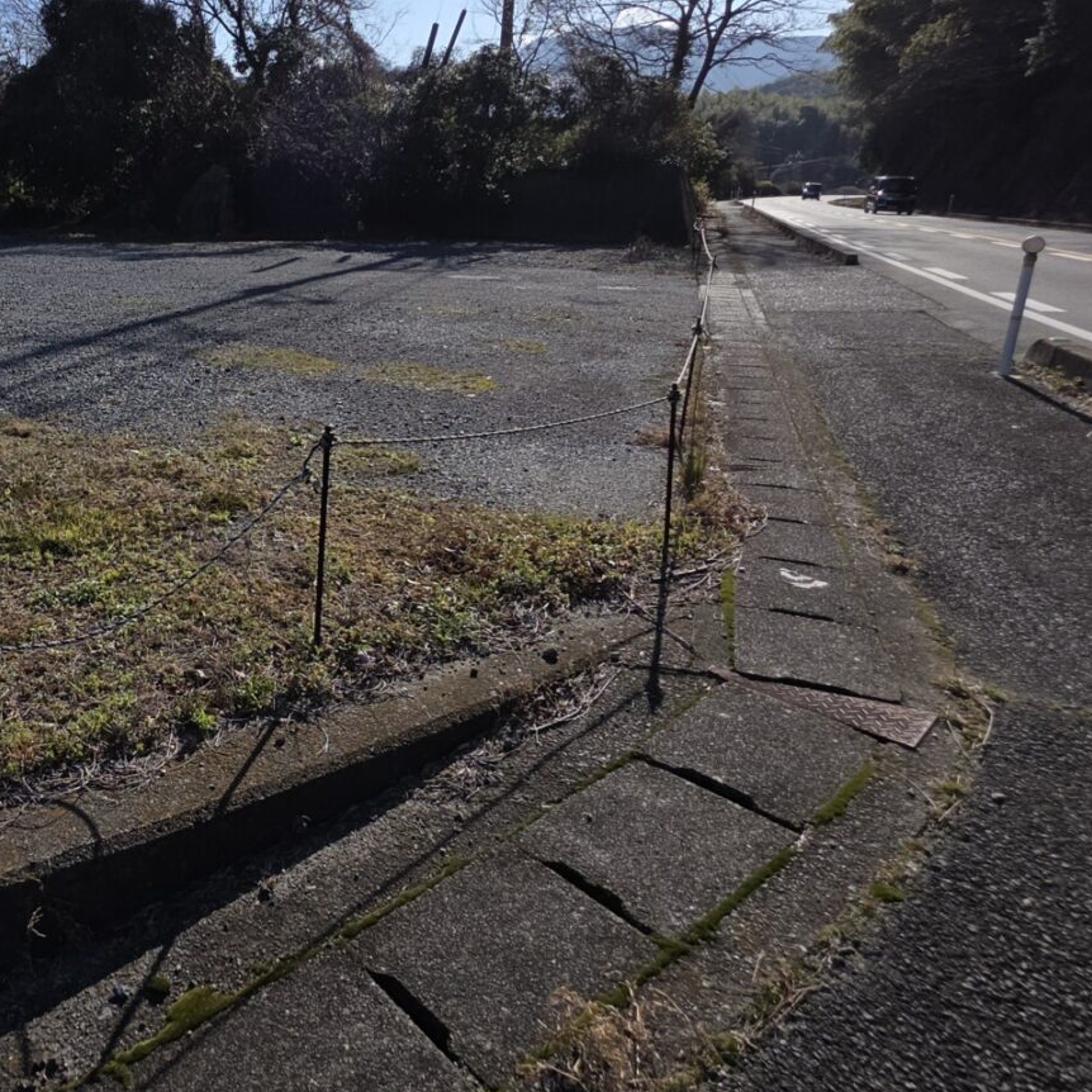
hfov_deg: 58.3
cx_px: 170
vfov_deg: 64.6
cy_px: 457
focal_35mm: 24
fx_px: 857
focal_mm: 2.2
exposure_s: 1/1610
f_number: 1.9
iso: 20
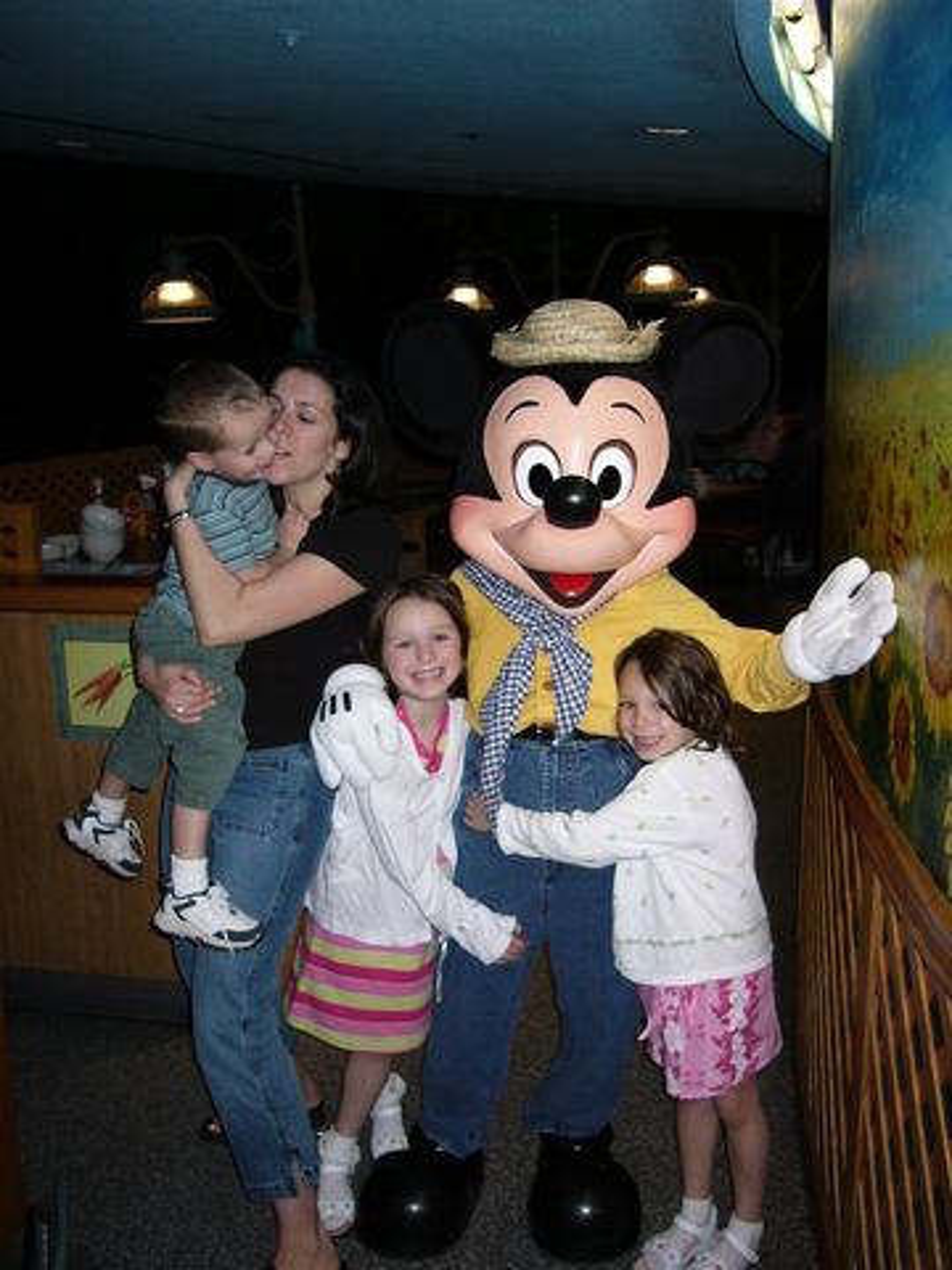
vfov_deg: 52.6
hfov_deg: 40.7
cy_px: 635
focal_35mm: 35
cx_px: 476
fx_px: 1283
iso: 100
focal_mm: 5.8
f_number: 2.8
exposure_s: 1/60
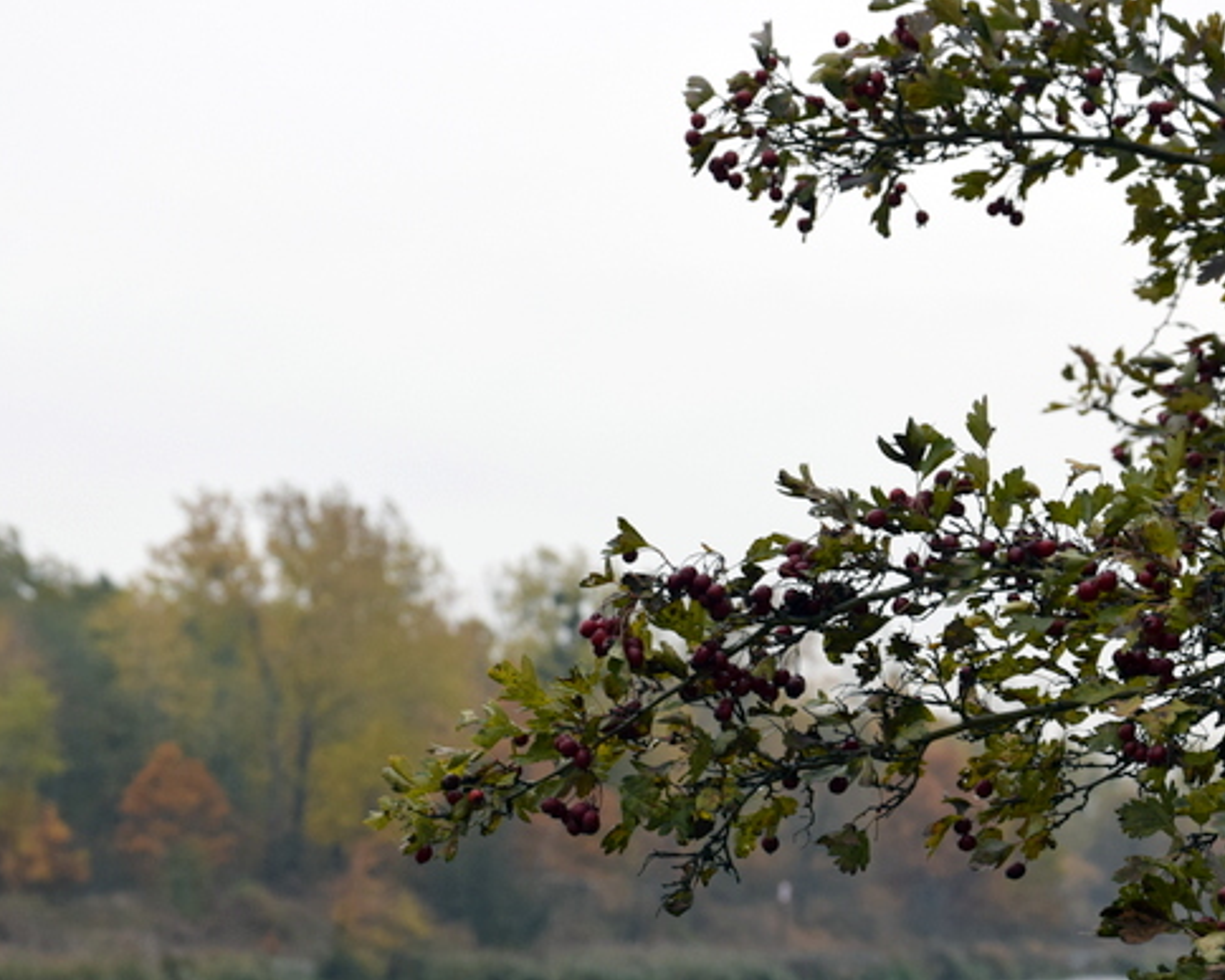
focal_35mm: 135
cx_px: 666
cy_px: 663
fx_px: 4893
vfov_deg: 11.4
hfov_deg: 14.3
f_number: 8
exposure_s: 1/250
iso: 400
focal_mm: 58
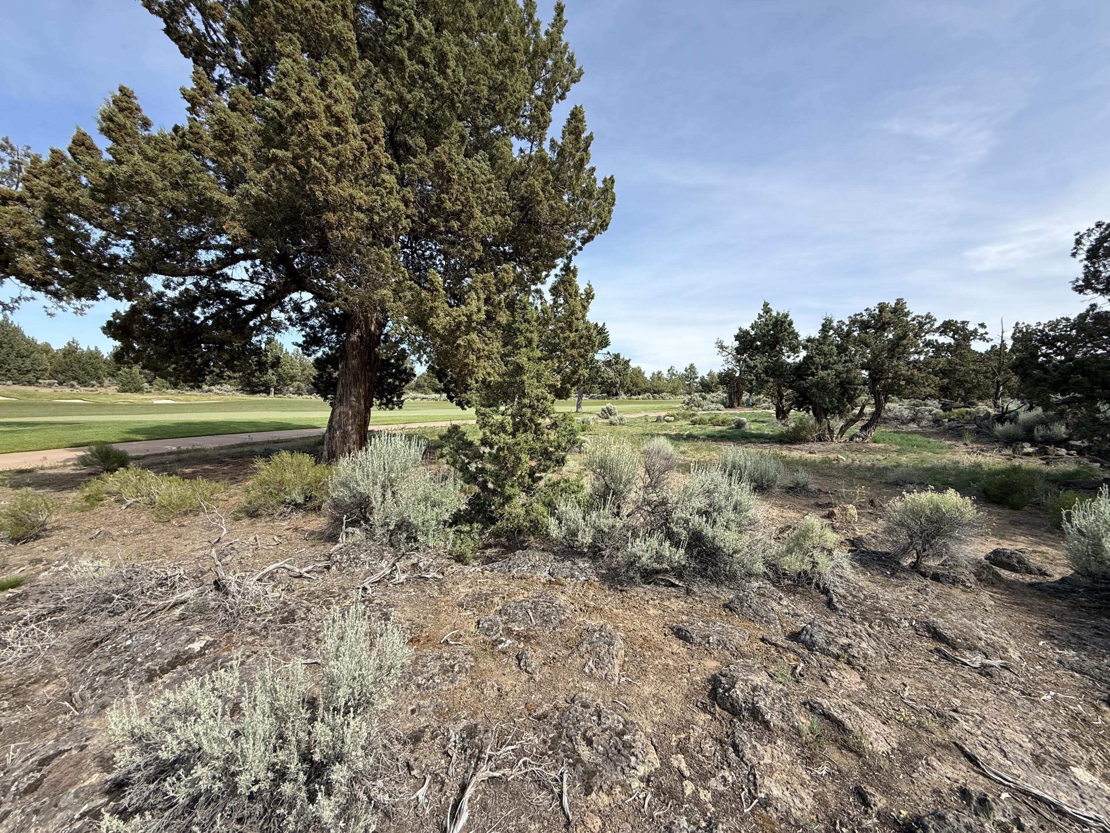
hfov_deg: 102.1
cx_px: 555
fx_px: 449
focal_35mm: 14
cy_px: 416
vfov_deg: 85.7
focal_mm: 2.22
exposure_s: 1/1105
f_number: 2.2
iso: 50
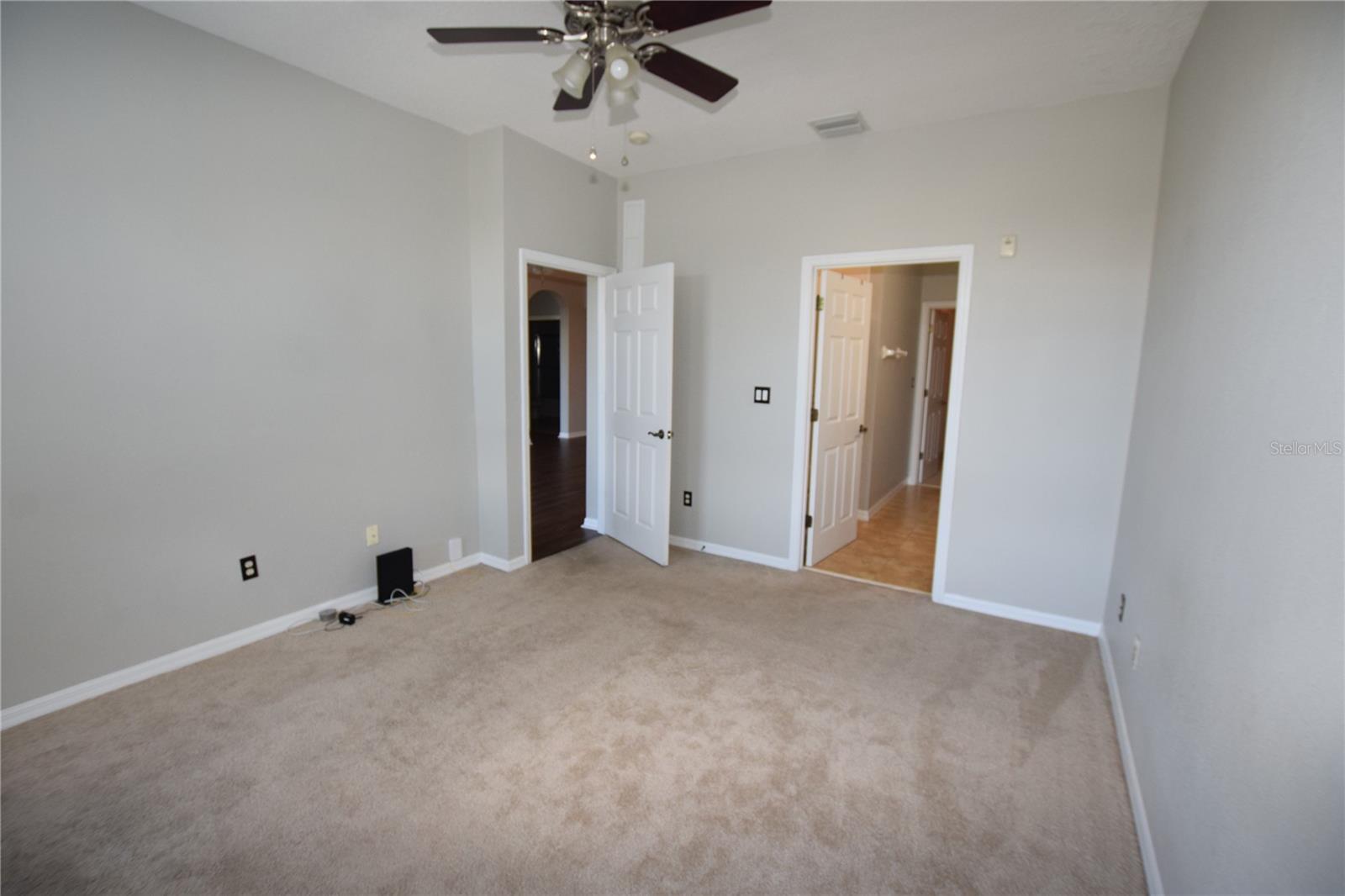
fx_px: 560
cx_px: 672
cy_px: 448
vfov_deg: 77.3
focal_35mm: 15
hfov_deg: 100.4
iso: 800
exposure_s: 1/100
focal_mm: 10
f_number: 5
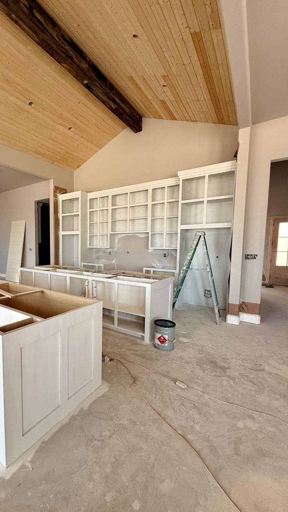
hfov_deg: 64.9
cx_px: 91
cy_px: 264
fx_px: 217
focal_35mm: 16
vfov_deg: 99.3
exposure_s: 1/99
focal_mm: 2.22
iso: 160
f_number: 2.2
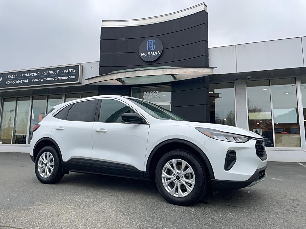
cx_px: 153
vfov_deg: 53.1
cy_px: 114
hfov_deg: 67.3
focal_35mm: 26
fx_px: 230
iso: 32
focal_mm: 4.2
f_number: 1.6
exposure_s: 1/442
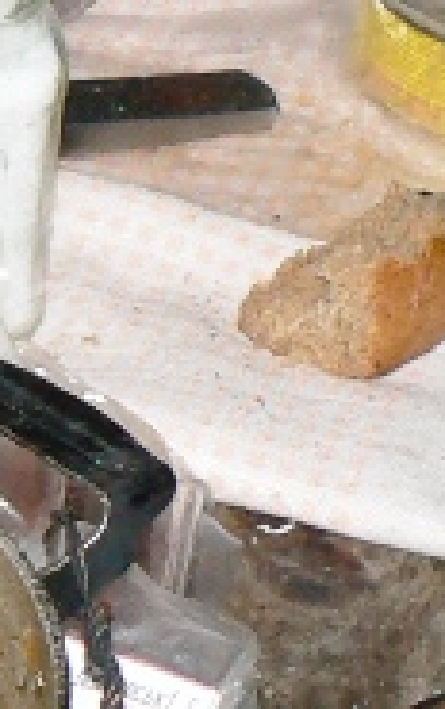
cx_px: -42
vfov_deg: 9.9
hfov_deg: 6.2
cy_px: 272
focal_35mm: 211
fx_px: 4085
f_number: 2.8
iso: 100
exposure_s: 1/30
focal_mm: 6
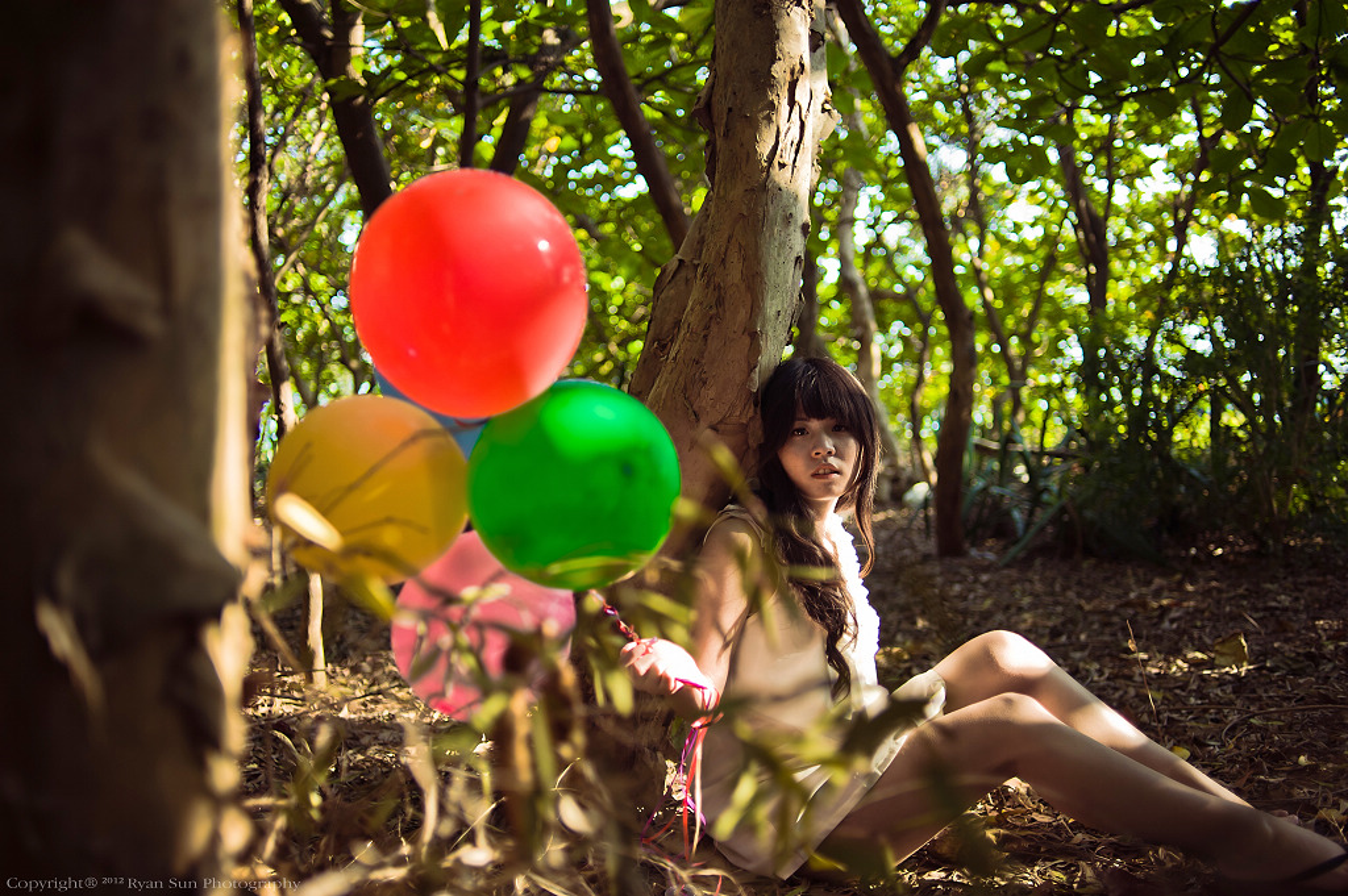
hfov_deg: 54.5
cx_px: 674
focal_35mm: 35
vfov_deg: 37.8
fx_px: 1309
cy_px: 448
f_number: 2.2
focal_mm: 35
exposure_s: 1/320
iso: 100
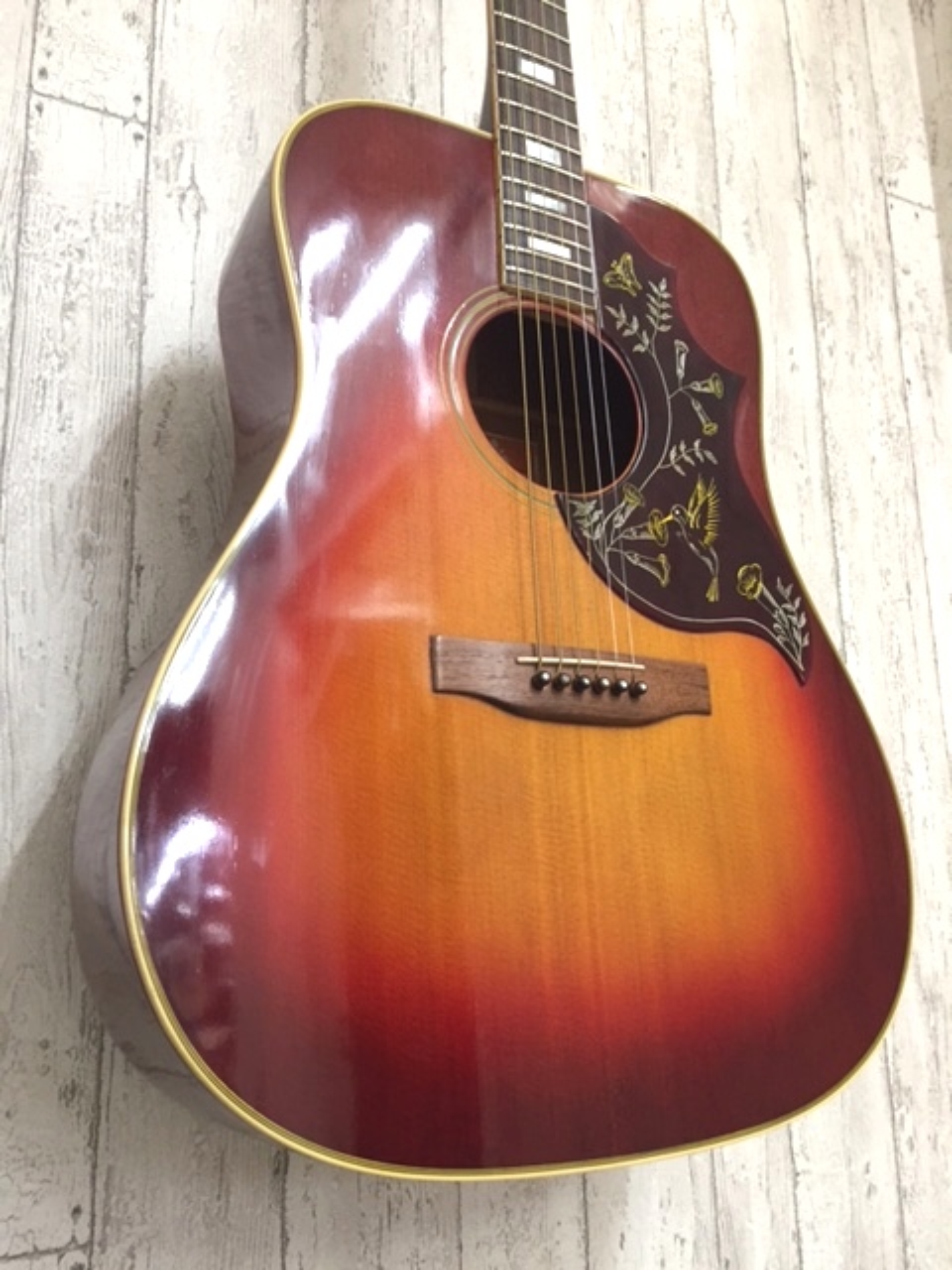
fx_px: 1063
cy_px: 635
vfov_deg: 61.7
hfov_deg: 48.2
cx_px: 476
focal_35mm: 29
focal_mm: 4.15
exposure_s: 1/30
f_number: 2.2
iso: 125
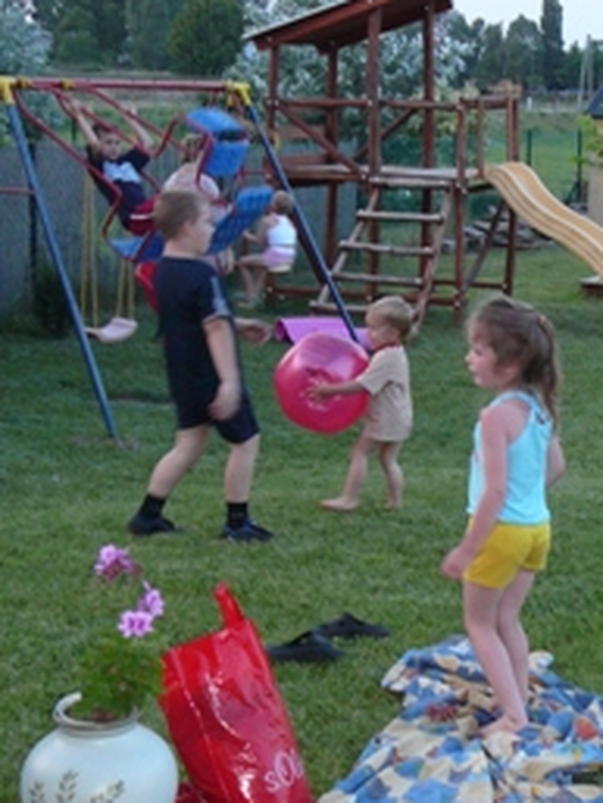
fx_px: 1578
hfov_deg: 21.3
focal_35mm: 68
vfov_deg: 28.5
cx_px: 512
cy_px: 425
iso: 125
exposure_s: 1/30
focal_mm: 5.8
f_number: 3
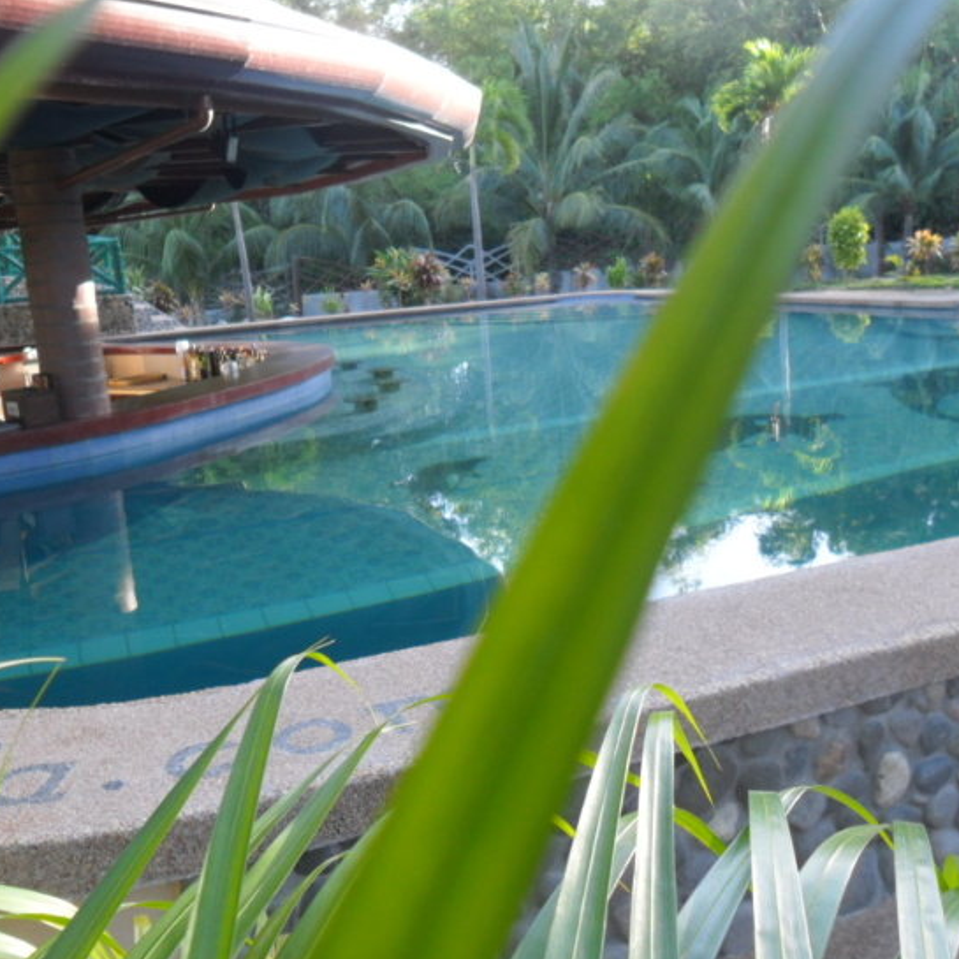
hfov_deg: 47.2
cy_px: 449
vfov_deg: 47.2
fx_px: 1097
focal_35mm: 35
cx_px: 498
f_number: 3.5
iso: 100
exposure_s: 1/60
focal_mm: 4.9
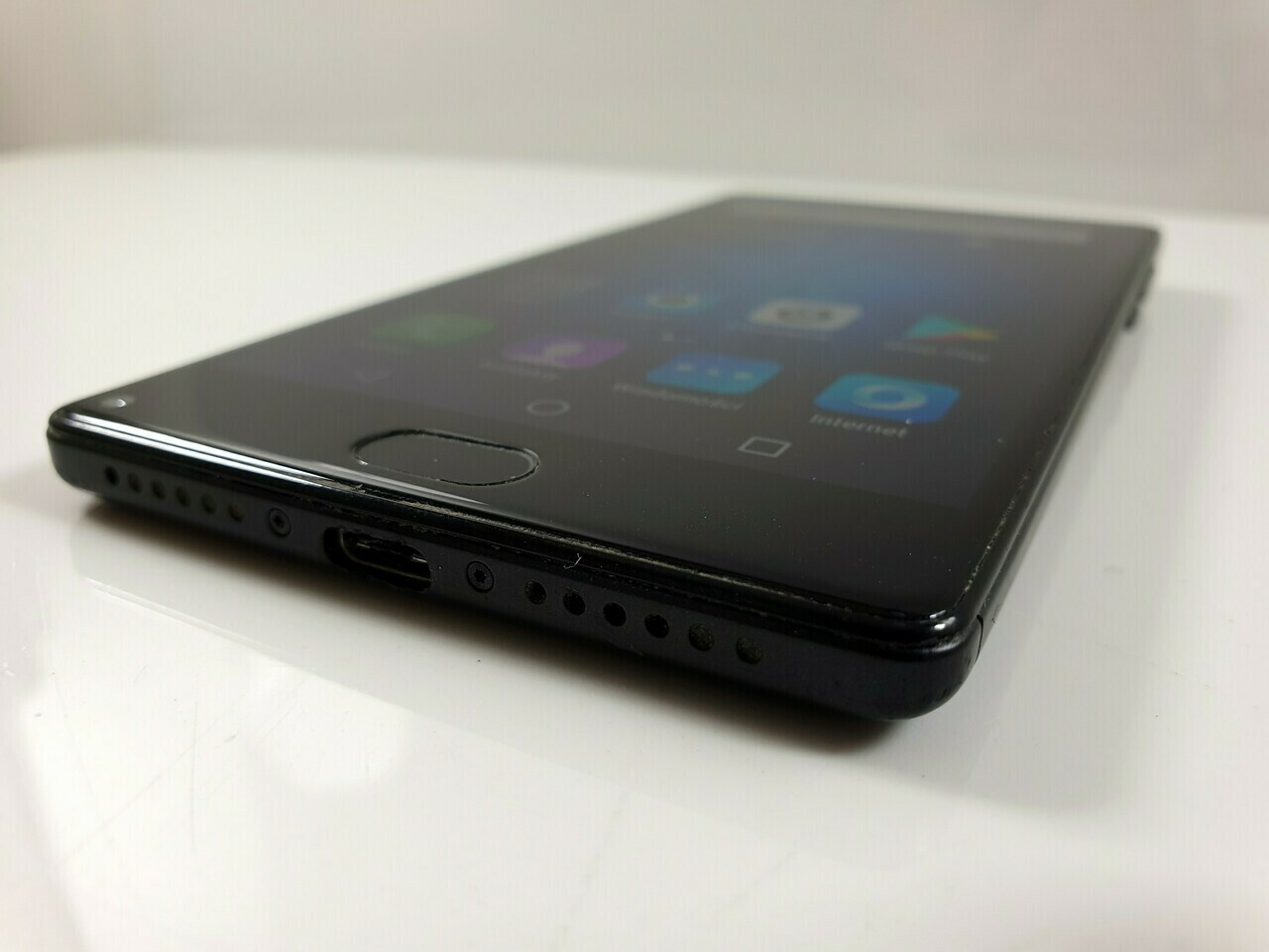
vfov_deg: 53.1
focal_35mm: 26
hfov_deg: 67.3
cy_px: 476
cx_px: 634
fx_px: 953
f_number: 2.4
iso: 80
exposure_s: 1/100
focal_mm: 4.3
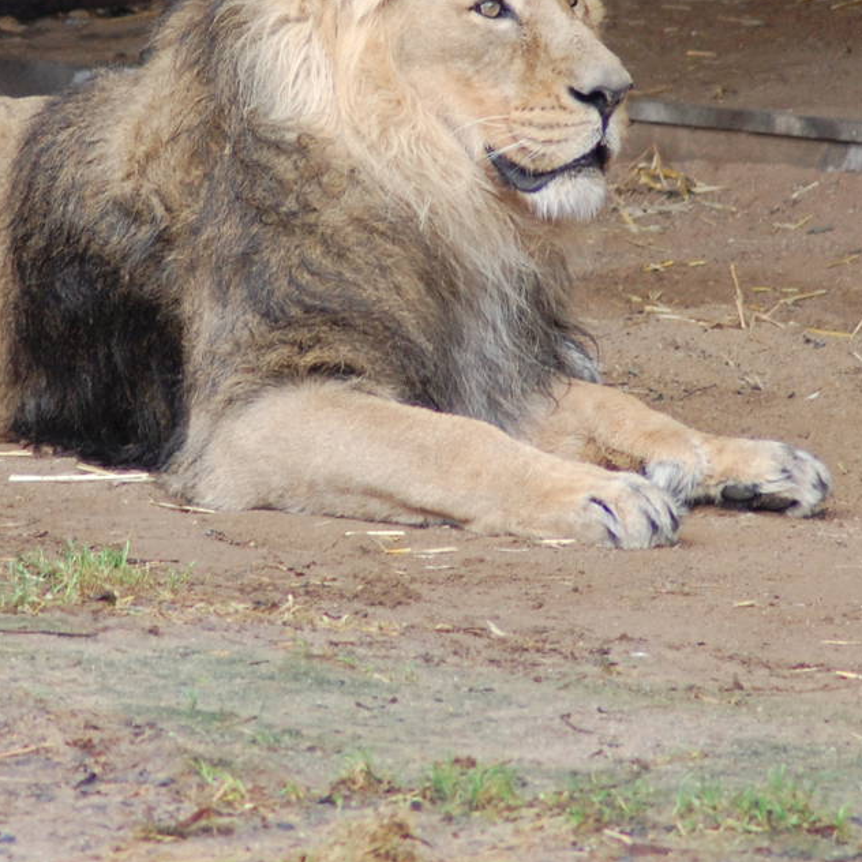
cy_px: 175
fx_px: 27243
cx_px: 280
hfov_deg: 1.8
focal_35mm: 967
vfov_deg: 1.8
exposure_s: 1/125
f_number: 5.6
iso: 800
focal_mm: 300
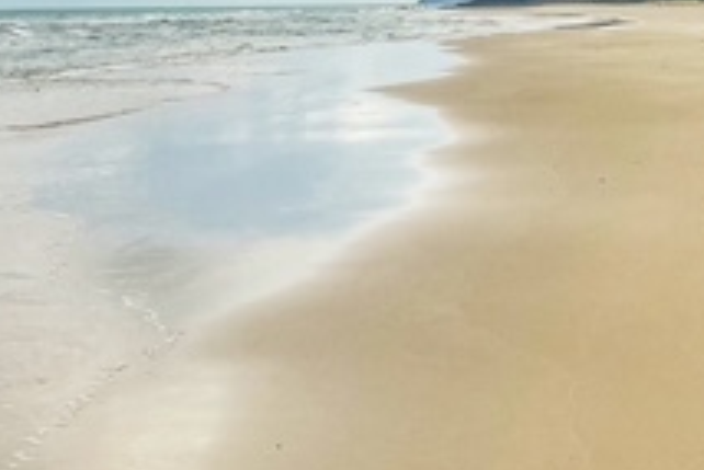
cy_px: 39
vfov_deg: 15.5
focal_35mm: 87
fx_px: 1702
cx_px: 490
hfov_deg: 23.2
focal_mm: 3.99
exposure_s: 1/2183
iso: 20
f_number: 1.8
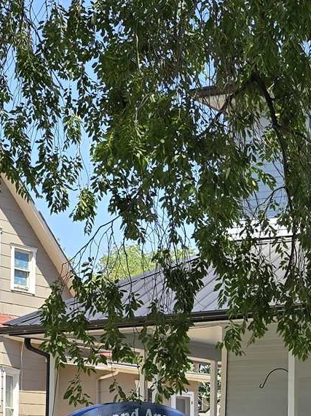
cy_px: 382
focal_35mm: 93
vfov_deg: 20.6
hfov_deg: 15.4
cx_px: 364
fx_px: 1115
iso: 12
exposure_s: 1/343
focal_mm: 6.3
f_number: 1.7
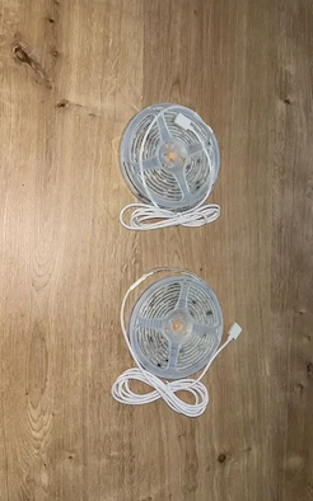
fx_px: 382
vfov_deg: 66.5
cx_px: 178
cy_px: 252
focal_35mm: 28
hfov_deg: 44.4
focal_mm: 5.96
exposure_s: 1/17
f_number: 1.6
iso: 64
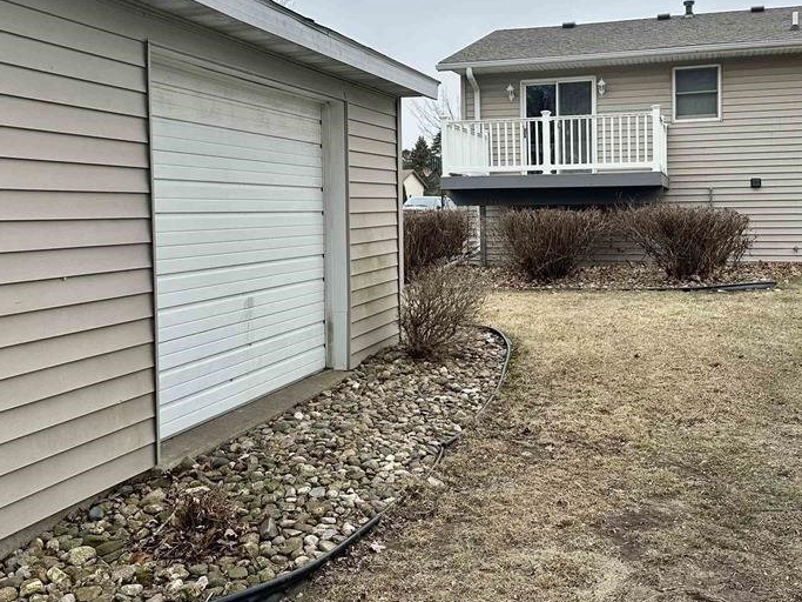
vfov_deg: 39.4
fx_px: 834
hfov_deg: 51.1
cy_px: 230
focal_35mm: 36
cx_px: 472
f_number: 1.78
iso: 80
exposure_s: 1/2155
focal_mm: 6.86
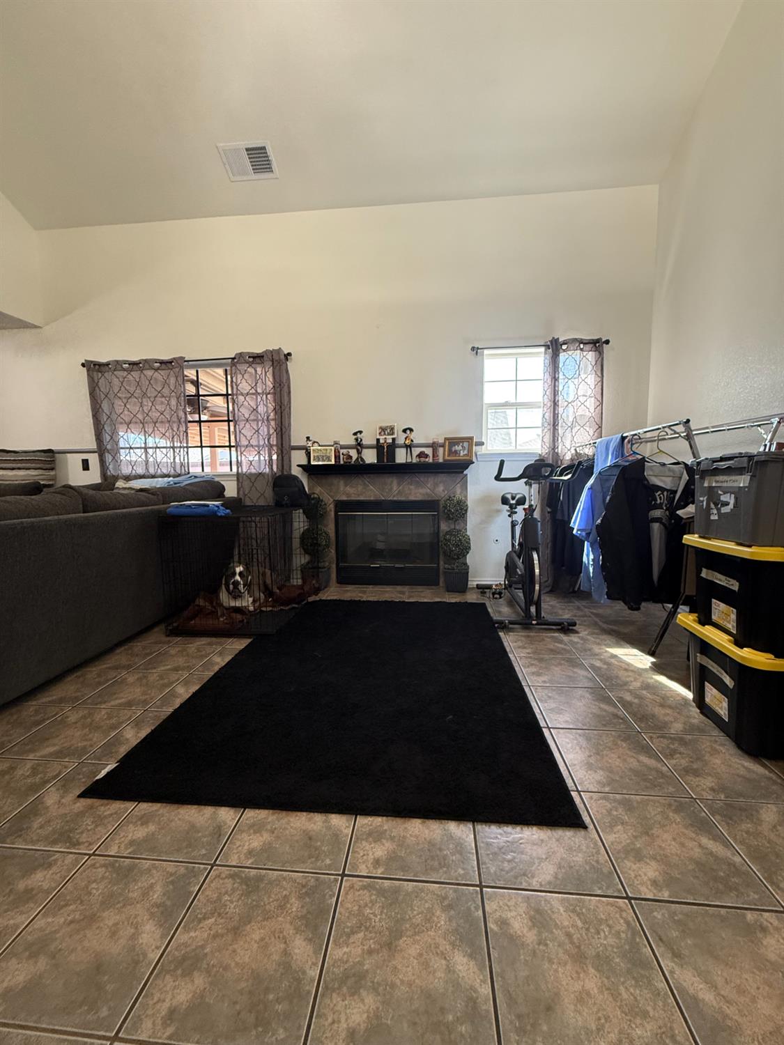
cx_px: 392
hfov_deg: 85.7
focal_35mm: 14
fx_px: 423
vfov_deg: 102.1
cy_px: 522
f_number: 2.2
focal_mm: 2.22
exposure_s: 1/60
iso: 320
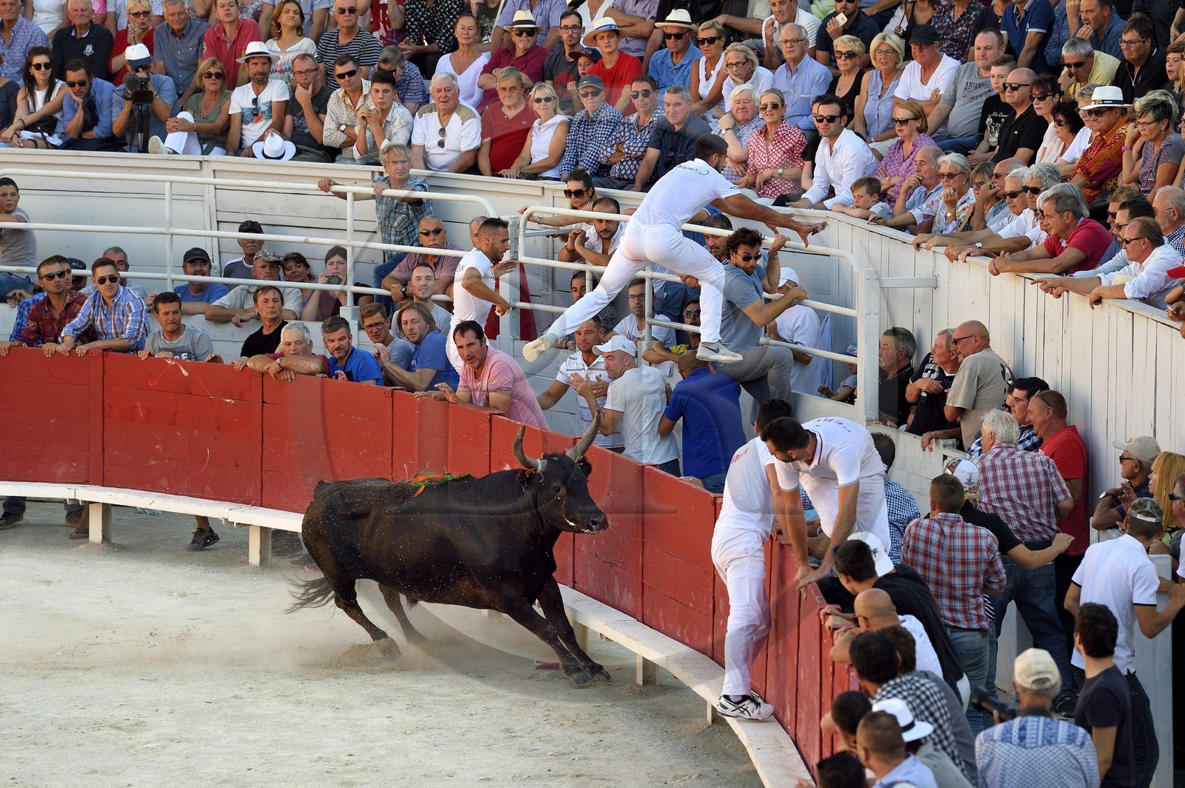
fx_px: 6578
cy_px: 394
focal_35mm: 200
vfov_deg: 6.9
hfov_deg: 10.3
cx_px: 592
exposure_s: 1/800
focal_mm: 200
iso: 400
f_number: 4.5
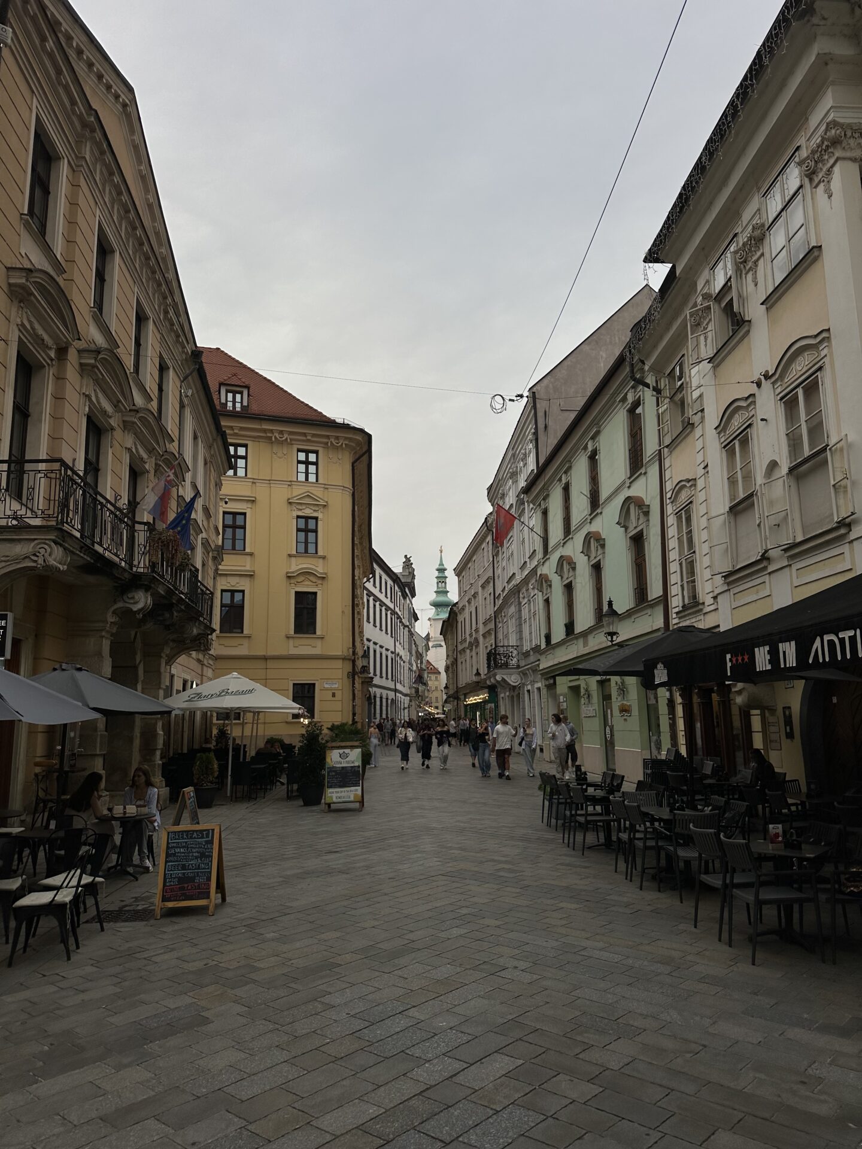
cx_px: 431
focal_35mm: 24
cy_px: 574
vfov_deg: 71.6
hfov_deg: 56.8
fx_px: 797
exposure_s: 1/952
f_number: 1.78
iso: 80
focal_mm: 6.86
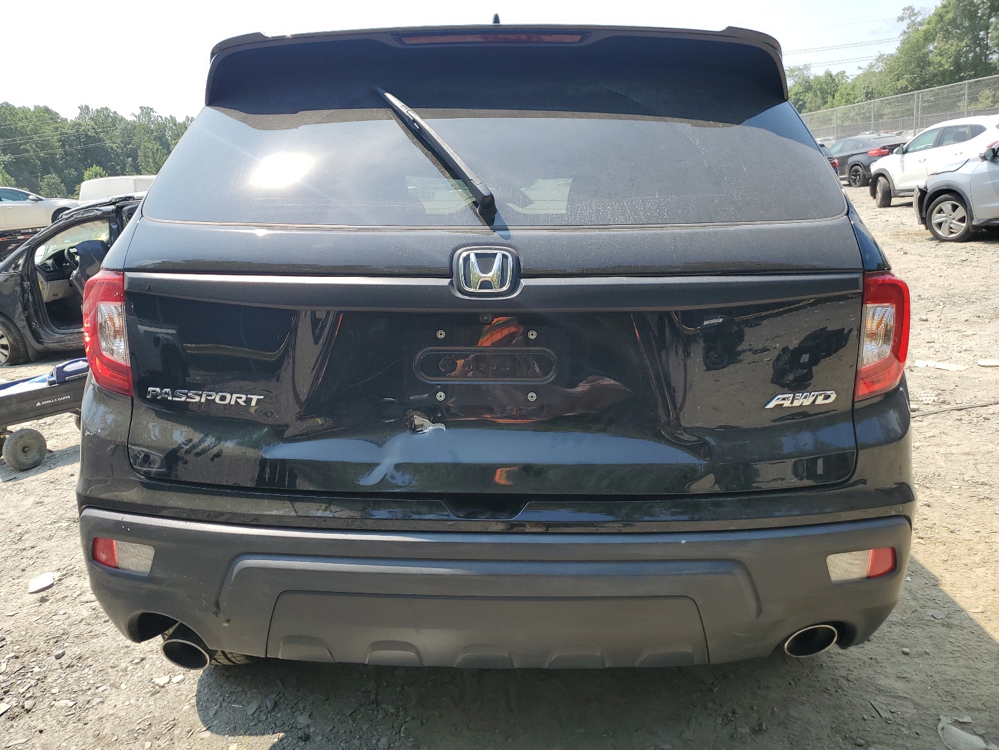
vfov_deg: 53.1
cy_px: 375
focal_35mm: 26
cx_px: 500
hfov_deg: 67.3
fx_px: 750
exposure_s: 1/1667
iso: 50
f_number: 1.5
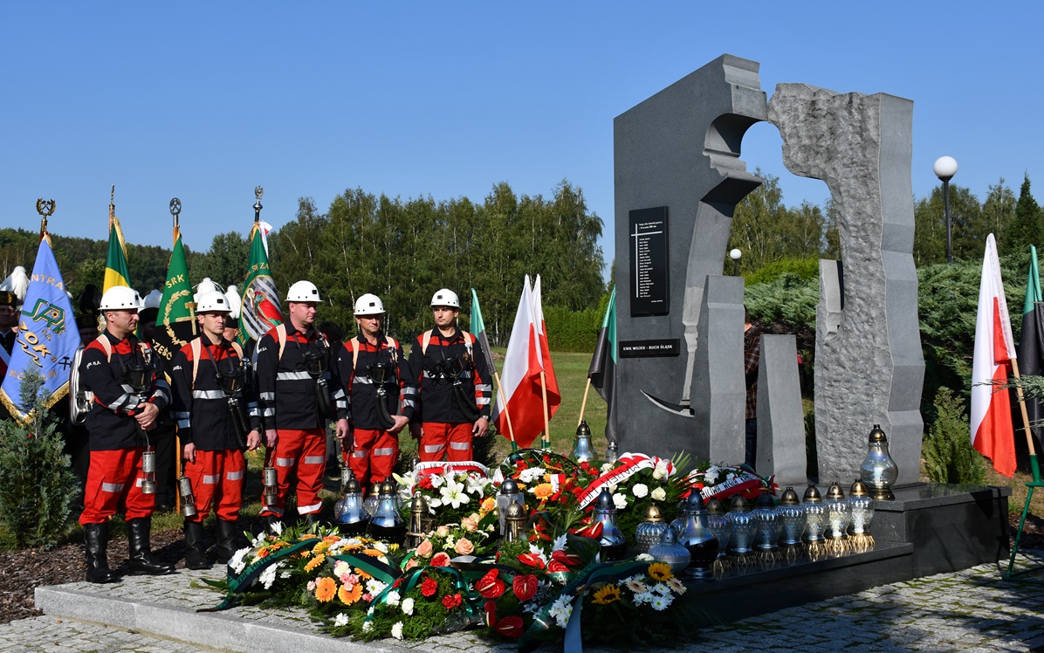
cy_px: 333
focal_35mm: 46
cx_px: 523
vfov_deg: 28.0
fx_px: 1309
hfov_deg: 43.5
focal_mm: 30
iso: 100
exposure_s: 1/320
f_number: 9
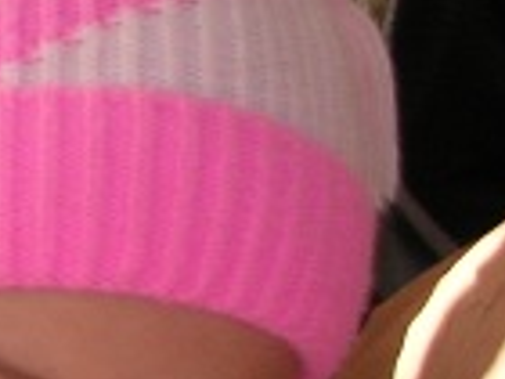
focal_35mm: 246
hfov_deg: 7.1
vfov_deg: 6.0
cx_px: -1077
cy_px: 473
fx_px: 3589
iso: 64
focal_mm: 7.8
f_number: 2.8
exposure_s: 1/30
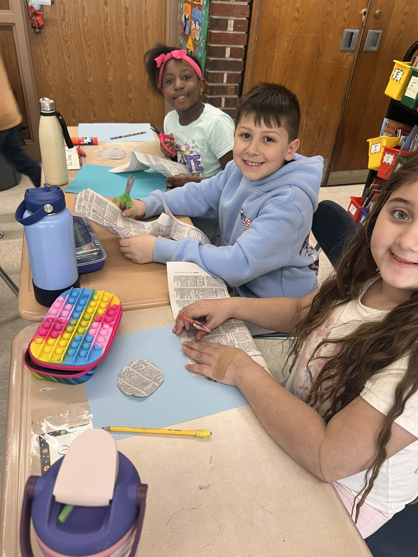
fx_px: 435
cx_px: 208
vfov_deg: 65.3
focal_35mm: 27
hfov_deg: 51.4
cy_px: 274
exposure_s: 1/68
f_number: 1.5
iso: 100
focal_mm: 5.7
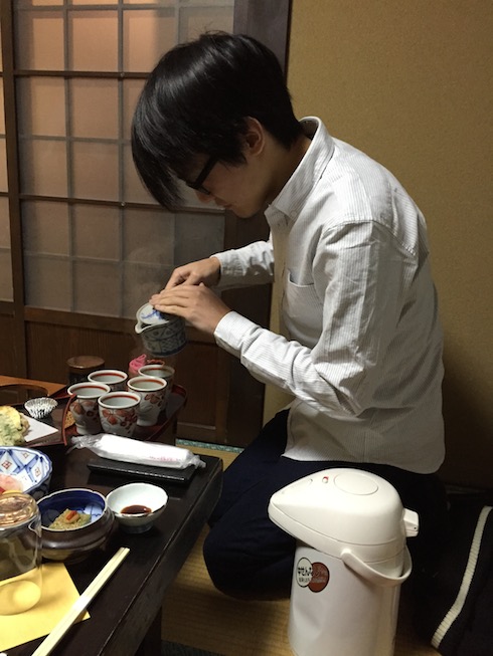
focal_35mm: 29
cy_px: 328
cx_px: 246
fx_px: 551
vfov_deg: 61.7
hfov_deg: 48.2
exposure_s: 1/30
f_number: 2.2
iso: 250
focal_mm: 4.15
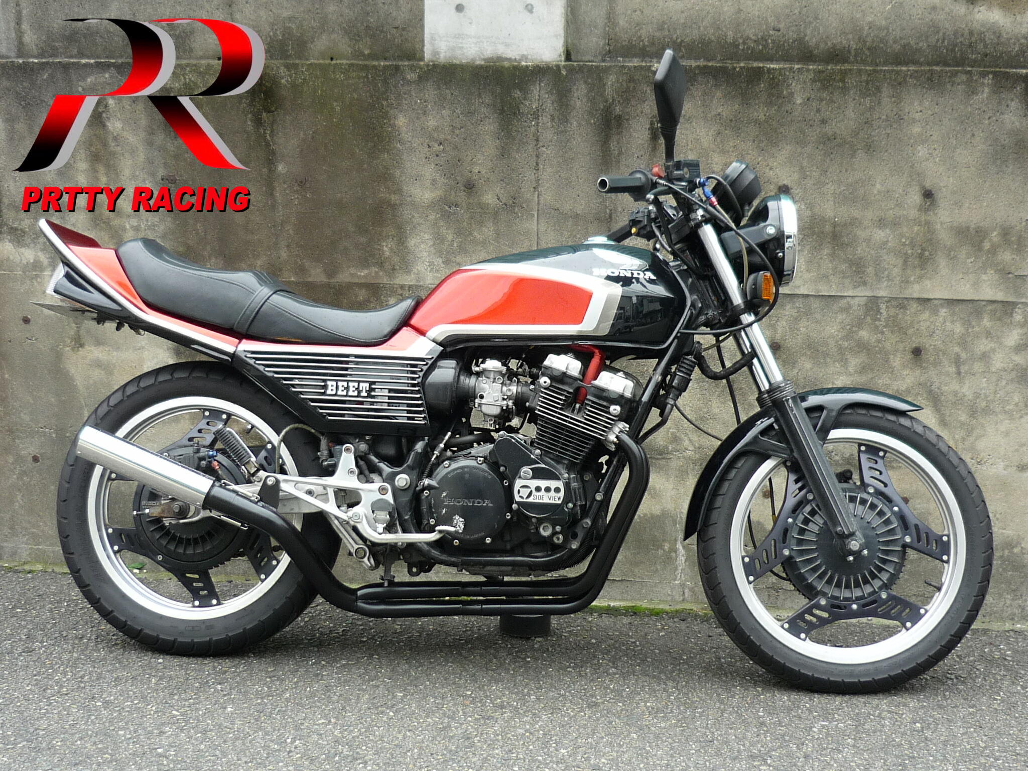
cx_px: 514
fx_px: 1396
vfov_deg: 30.9
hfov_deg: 40.4
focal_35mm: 47
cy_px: 386
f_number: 2.8
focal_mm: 5.5
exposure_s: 1/125
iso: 100
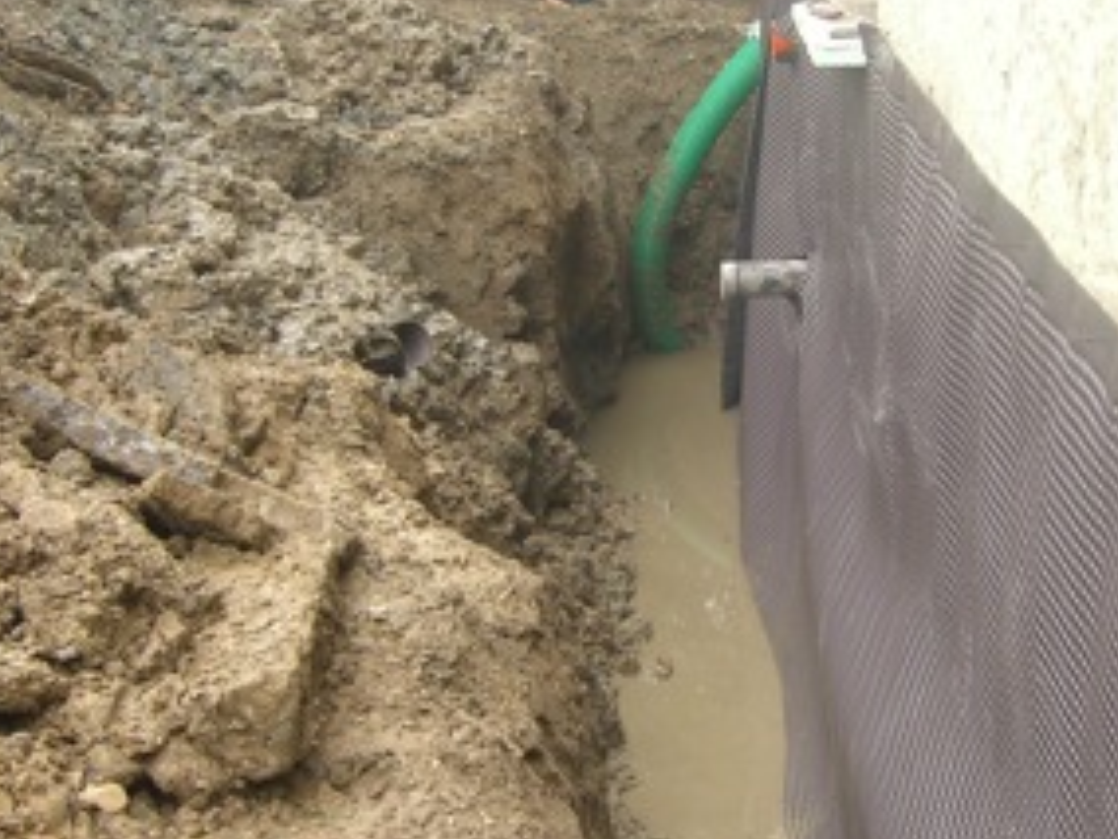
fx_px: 2164
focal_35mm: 67
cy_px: 400
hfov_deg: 28.8
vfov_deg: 21.9
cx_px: 756
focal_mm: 7.9
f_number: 2.8
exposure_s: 1/125
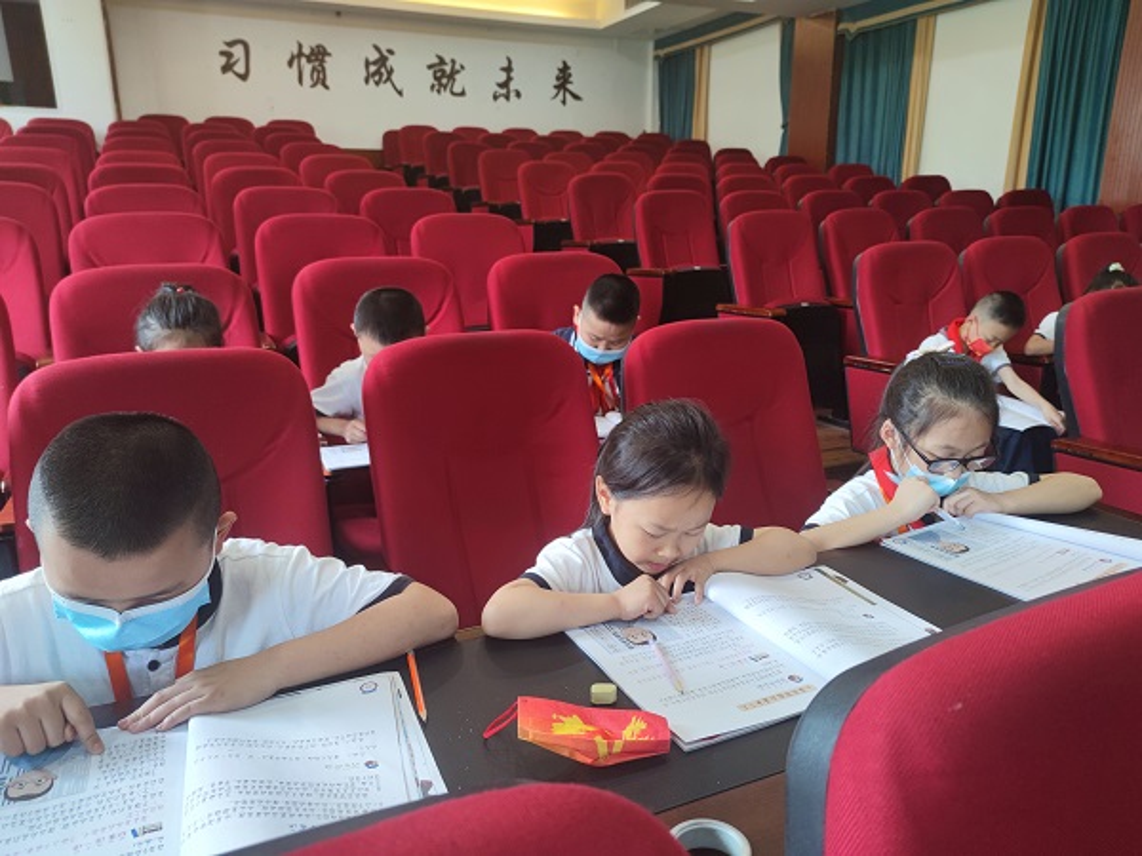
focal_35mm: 24
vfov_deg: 56.8
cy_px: 428
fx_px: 792
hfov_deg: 71.6
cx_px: 571
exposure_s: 1/50
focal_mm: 6.72
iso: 179
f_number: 1.69
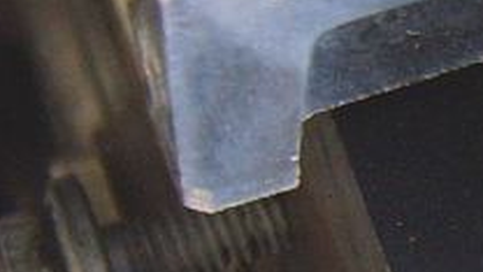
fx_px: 2613
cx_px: 852
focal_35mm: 204
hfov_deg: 10.0
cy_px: 402
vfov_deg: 5.9
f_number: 2.8
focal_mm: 5.8
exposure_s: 1/10
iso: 141
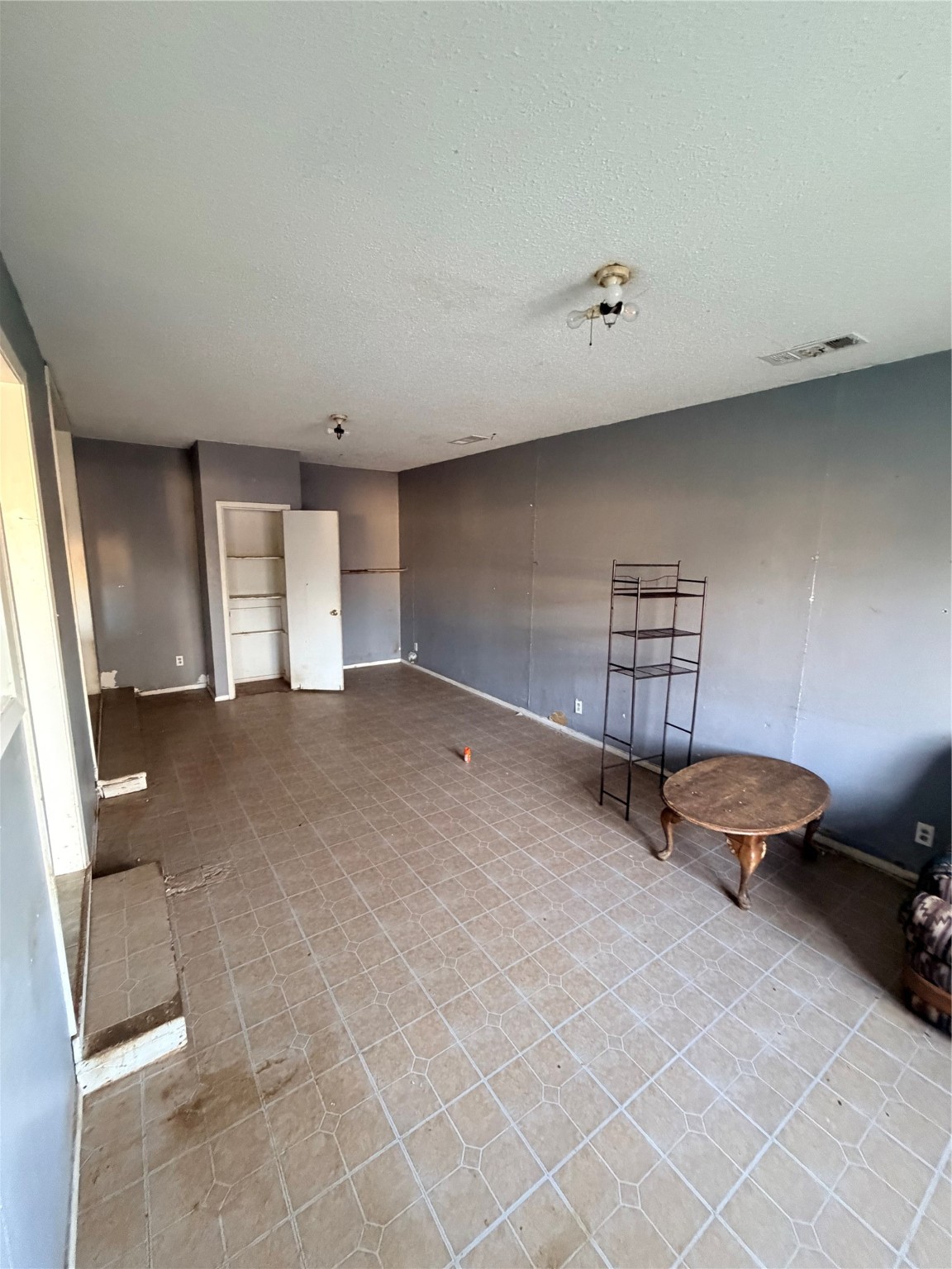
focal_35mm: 14
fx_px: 513
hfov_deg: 85.7
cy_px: 634
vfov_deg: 102.1
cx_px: 476
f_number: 2.2
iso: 800
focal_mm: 2.22
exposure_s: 1/60
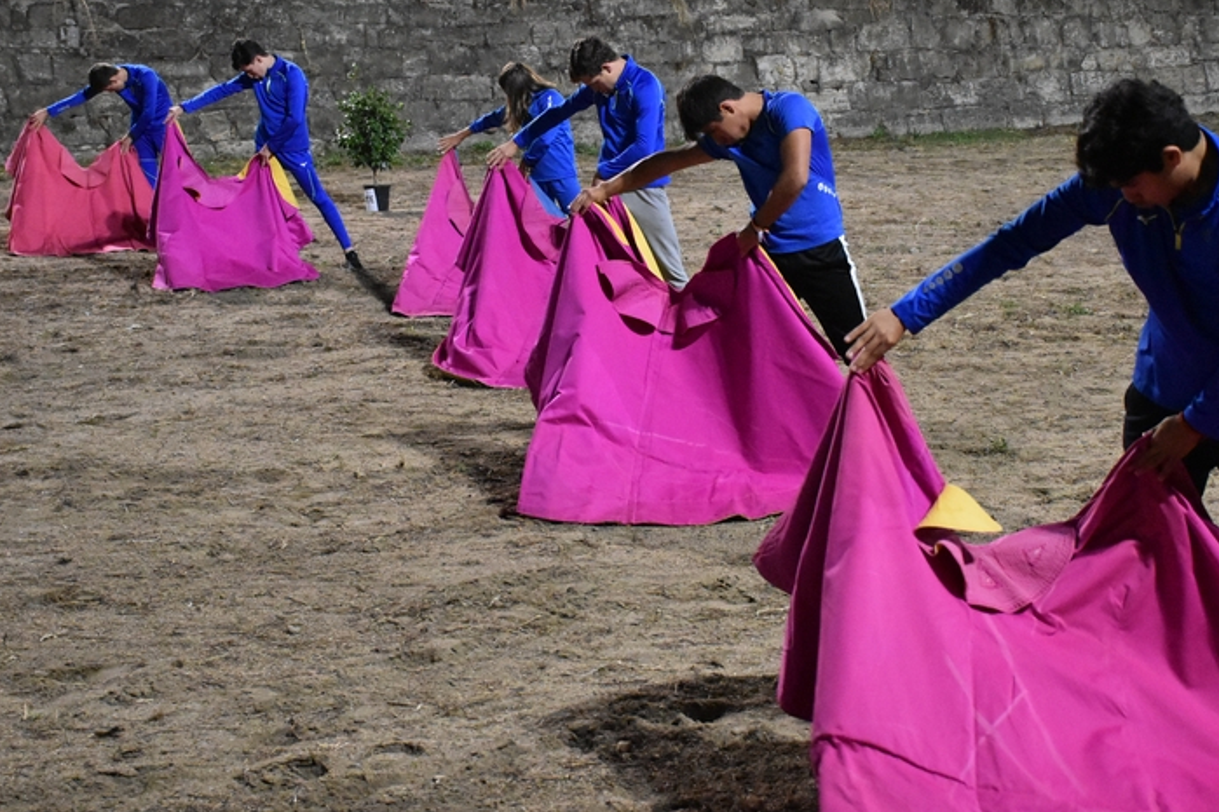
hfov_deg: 34.4
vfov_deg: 23.4
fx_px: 1964
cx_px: 696
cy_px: 446
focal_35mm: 58
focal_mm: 30
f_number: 4
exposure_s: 1/60
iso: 6400
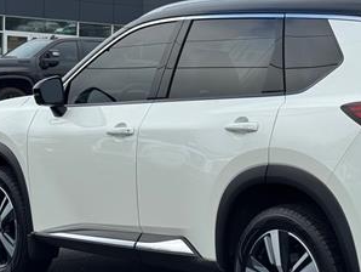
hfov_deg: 18.8
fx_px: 1075
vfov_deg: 14.4
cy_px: 165
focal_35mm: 103
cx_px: 316
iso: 64
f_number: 1.78
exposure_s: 1/2045
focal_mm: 6.76
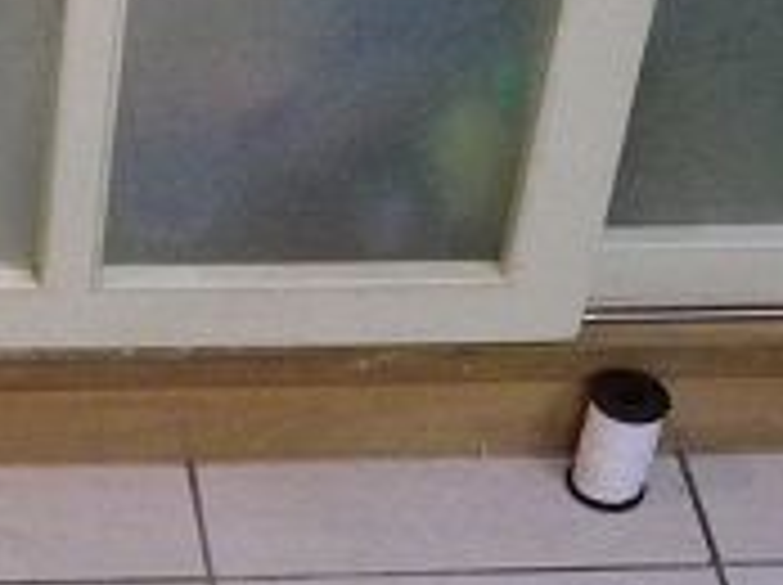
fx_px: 3411
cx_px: -148
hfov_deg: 12.8
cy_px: 252
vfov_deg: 9.8
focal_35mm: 151
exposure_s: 1/30
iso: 800
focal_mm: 7.3
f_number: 3.9
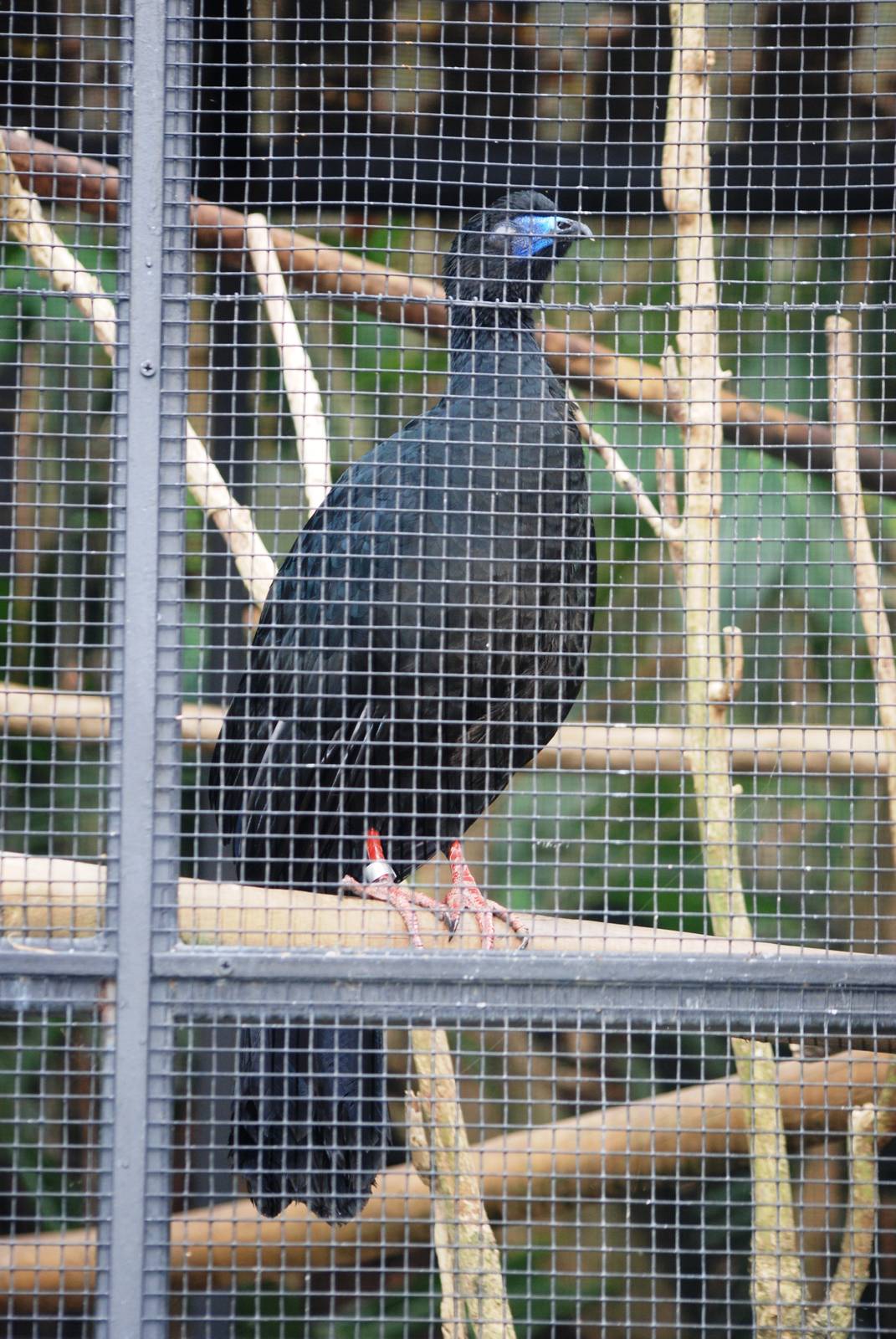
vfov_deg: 11.4
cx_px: 448
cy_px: 670
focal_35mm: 180
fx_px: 6701
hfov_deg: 7.7
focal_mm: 120
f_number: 4.2
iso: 400
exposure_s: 1/60
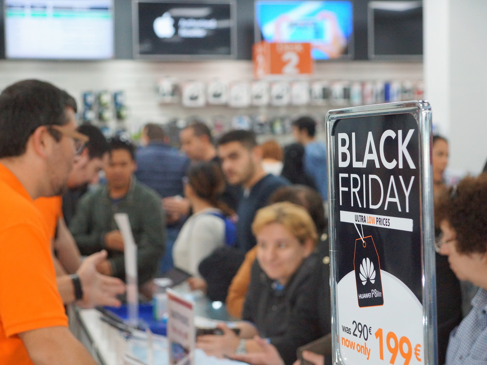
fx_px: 914
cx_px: 230
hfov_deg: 29.8
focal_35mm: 65
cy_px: 182
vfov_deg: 22.6
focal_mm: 40
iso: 1600
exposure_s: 1/160
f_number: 4.5
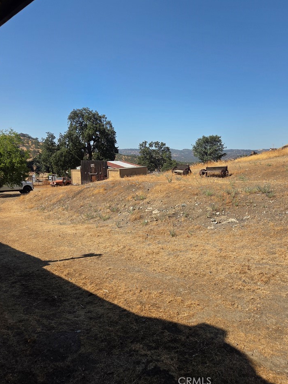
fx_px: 277
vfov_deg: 69.3
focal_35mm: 25
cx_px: 152
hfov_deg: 54.9
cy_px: 178
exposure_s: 1/5004
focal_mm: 5.4
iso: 80
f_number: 1.8
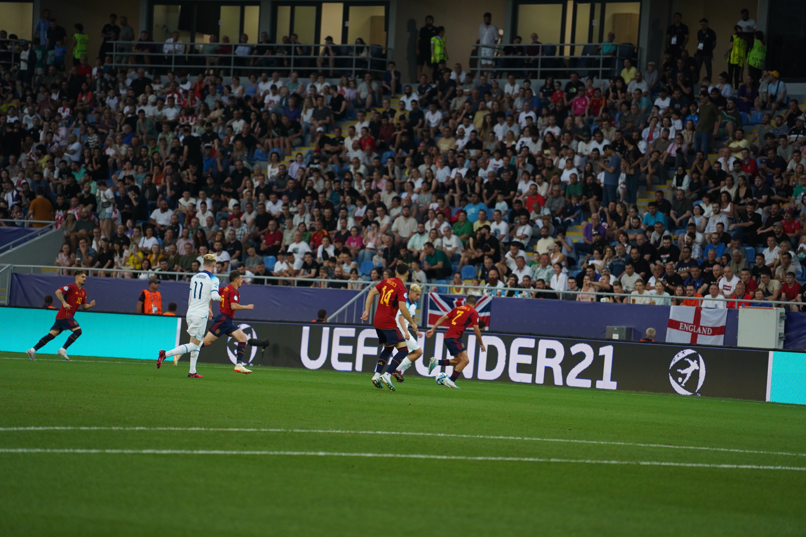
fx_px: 4477
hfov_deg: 10.3
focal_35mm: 200
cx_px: 403
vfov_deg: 6.9
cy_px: 268
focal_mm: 200
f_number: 4
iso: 2000
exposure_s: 1/1000
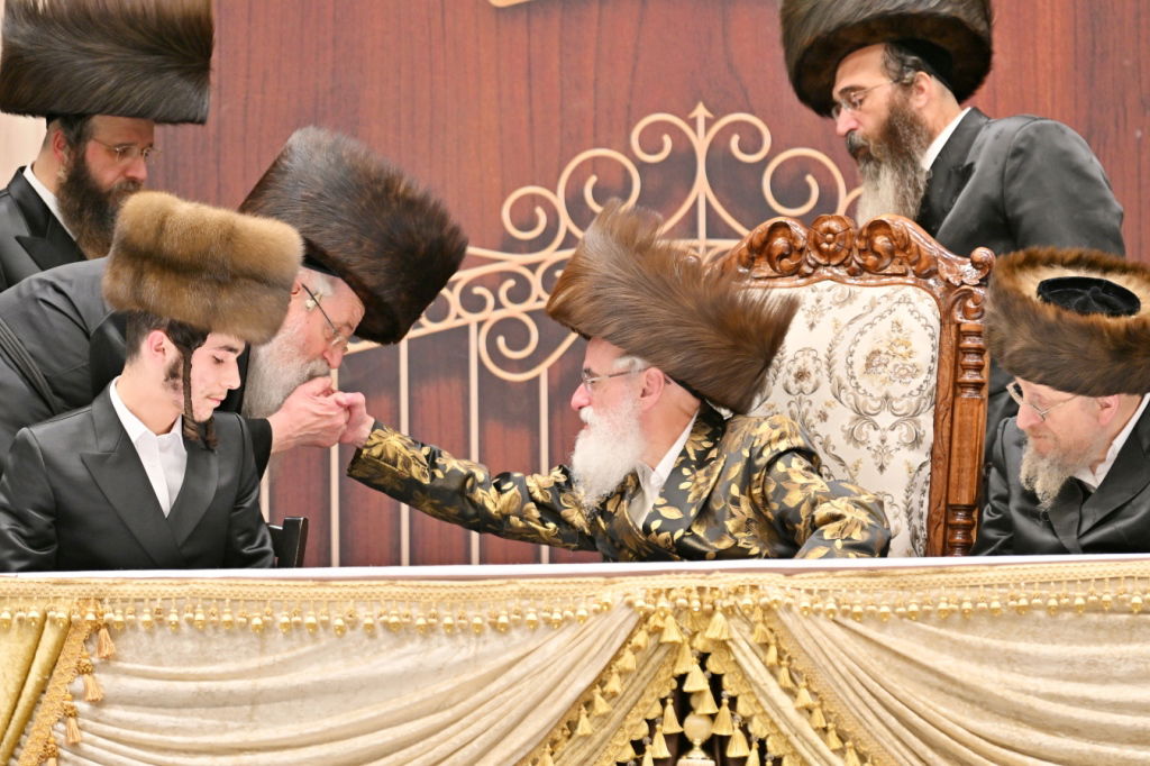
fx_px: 8845
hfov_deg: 7.4
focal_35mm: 277
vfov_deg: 5.0
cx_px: 575
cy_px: 383
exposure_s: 1/200
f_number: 2.8
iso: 200
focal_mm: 185
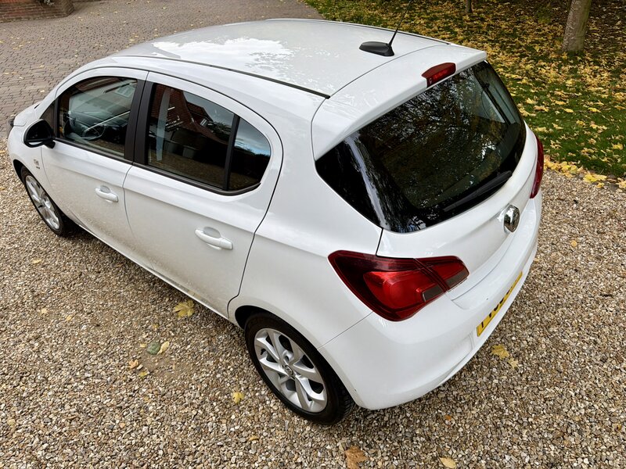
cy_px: 234
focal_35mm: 24
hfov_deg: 71.6
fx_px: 434
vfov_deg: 56.8
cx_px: 313
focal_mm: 6.76
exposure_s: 1/433
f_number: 1.78
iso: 80
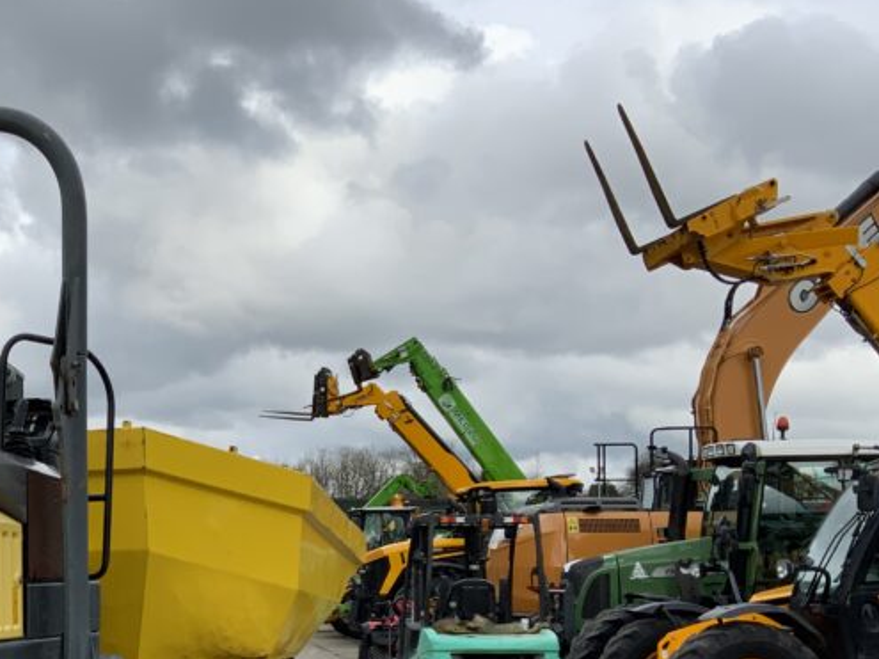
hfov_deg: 30.7
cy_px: 576
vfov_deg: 23.8
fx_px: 1523
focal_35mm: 60
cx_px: 85
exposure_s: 1/435
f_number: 1.8
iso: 16
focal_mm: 3
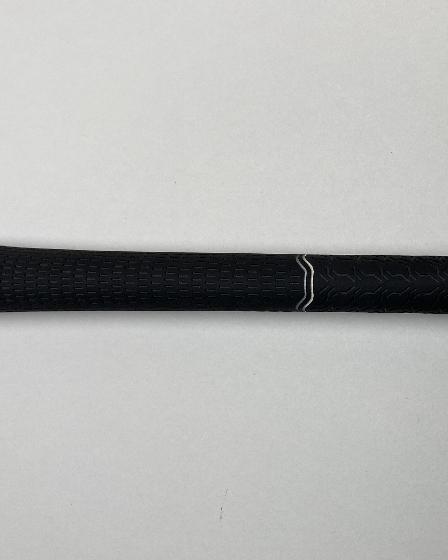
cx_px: 323
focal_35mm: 38
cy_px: 278
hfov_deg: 38.4
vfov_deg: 47.9
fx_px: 630
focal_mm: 4.25
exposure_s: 1/485
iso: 32
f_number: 1.8
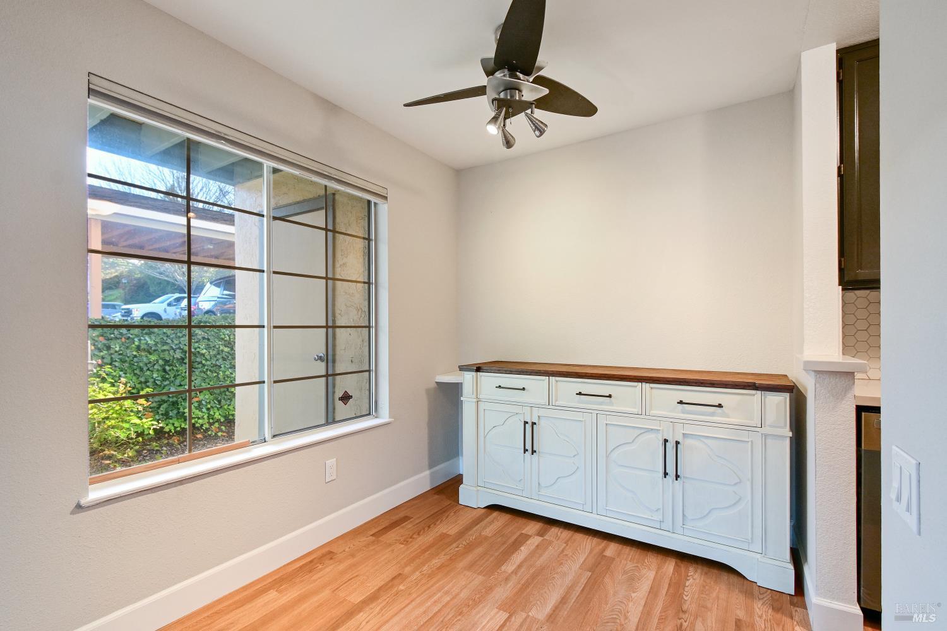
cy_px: 316
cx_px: 474
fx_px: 395
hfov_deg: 100.4
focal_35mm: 15
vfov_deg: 77.3
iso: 200
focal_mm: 10
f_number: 8
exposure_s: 1/4
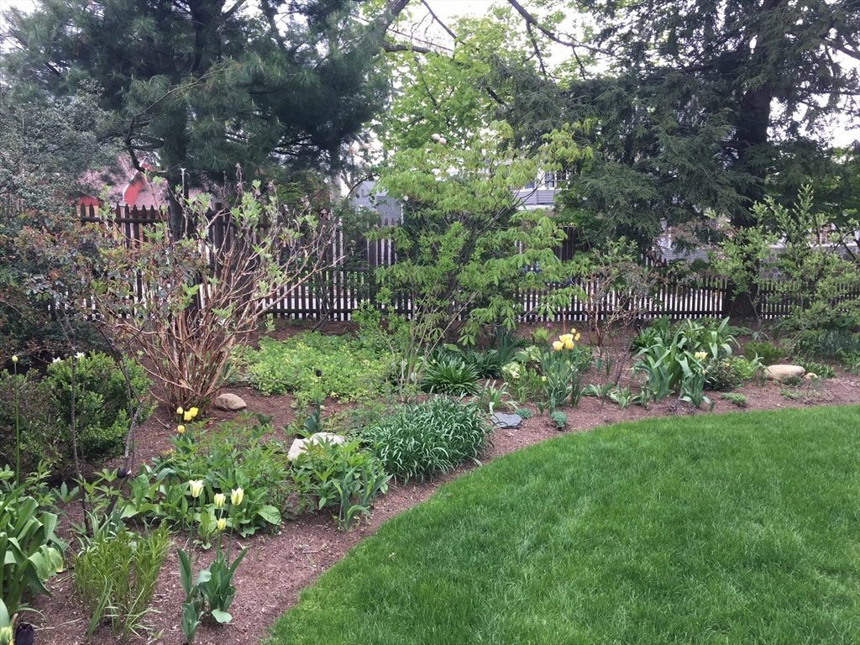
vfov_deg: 48.2
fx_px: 720
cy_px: 322
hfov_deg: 61.7
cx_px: 430
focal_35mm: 29
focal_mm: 4.15
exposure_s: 1/120
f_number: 2.2
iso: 40
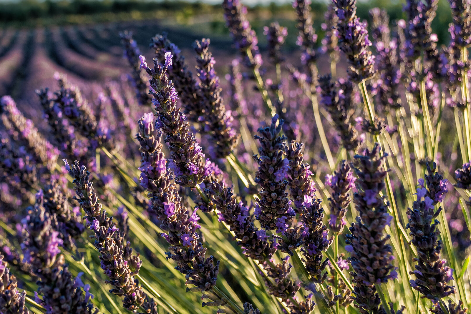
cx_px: 119
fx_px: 707
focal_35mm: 54
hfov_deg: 36.0
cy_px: 87
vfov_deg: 24.8
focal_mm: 24
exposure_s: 1/400
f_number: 8
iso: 200
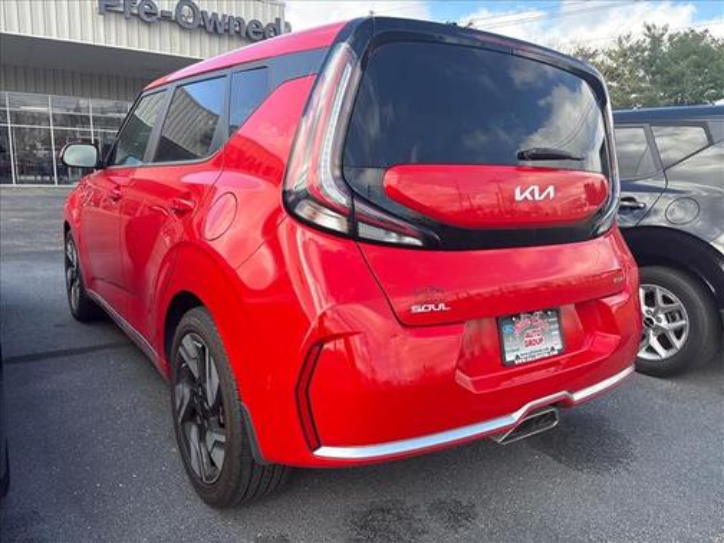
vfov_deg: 53.1
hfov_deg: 67.3
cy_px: 272
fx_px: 544
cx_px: 362
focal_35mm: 26
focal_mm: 5.96
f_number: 1.6
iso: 50
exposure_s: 1/687
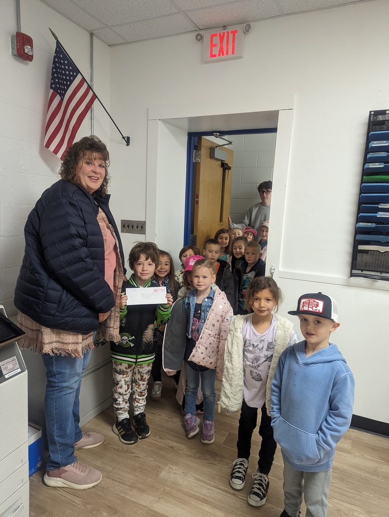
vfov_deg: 71.5
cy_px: 258
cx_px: 194
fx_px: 359
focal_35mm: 24
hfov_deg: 56.9
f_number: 1.85
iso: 370
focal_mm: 6.81
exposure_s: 1/120
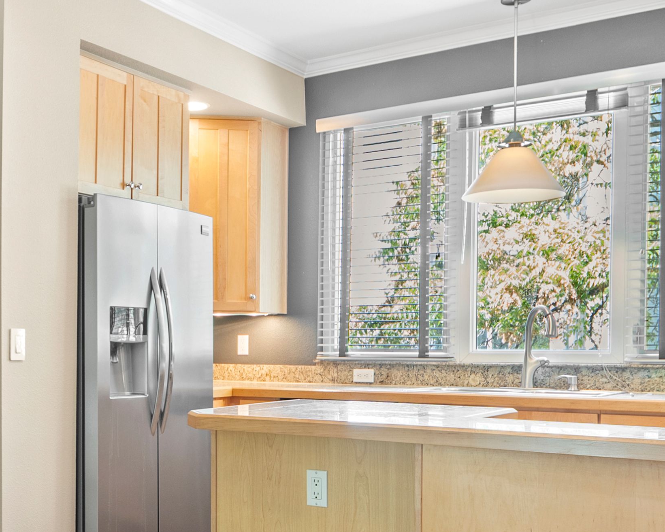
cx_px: 109
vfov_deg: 31.2
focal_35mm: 48
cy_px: 349
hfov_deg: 37.0
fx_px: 945
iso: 400
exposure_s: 1/2.5
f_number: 6.3
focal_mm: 14
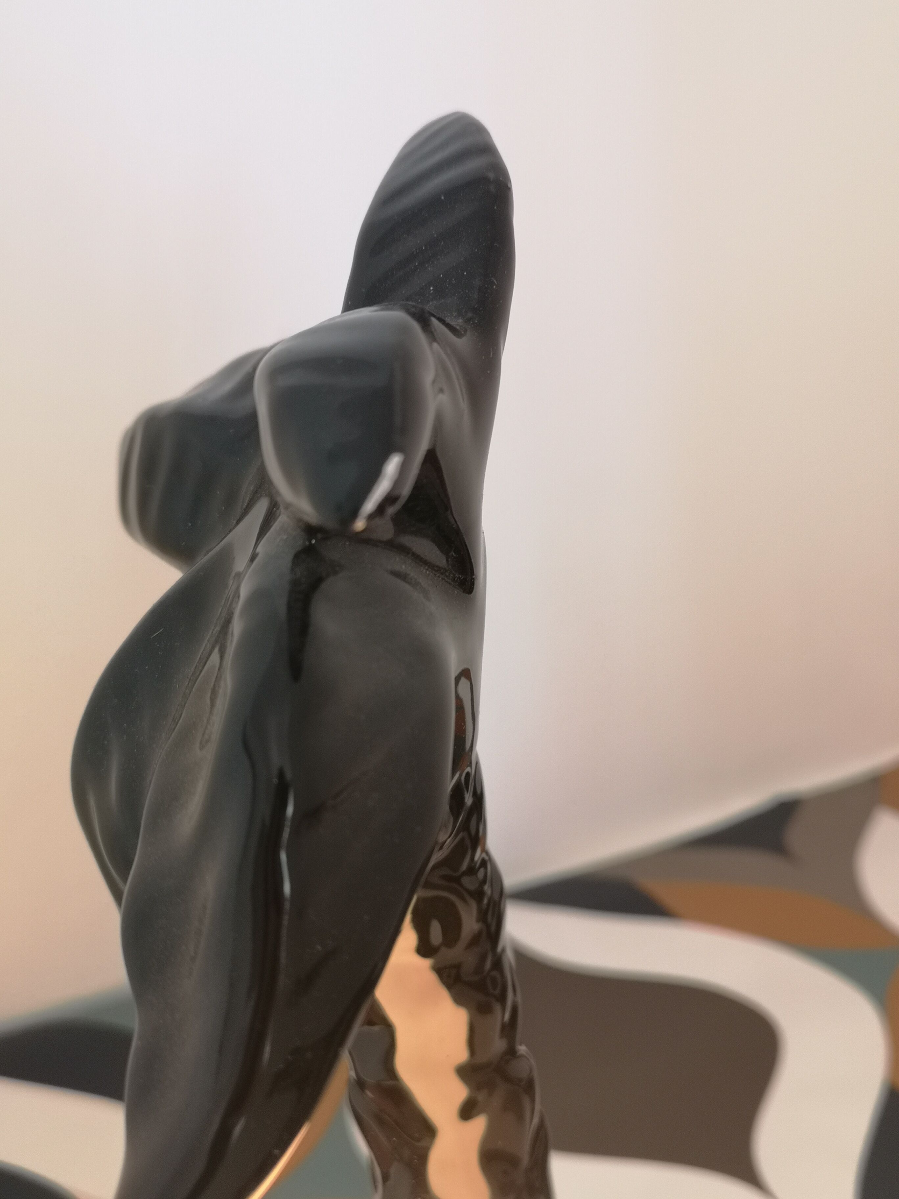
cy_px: 600
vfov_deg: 47.9
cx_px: 450
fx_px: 1350
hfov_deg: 36.8
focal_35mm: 39
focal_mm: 5.58
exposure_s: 1/50
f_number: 1.8
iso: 125
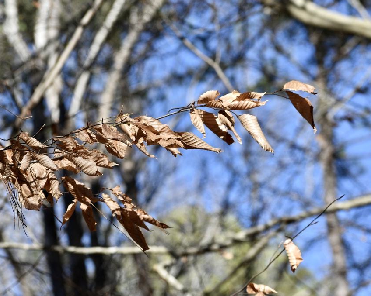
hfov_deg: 10.8
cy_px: 147
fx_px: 1960
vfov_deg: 8.7
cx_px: 166
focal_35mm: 179
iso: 400
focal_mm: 105
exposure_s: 1/1600
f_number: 5.6
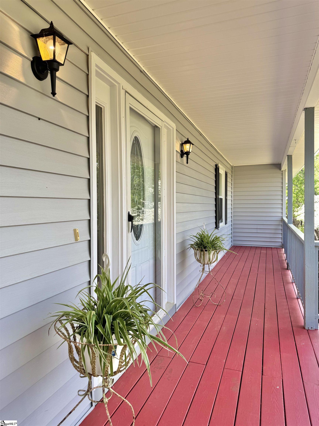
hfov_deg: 56.8
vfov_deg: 71.6
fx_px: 295
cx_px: 160
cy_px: 213
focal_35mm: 24
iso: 80
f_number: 1.78
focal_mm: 6.76
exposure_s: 1/812
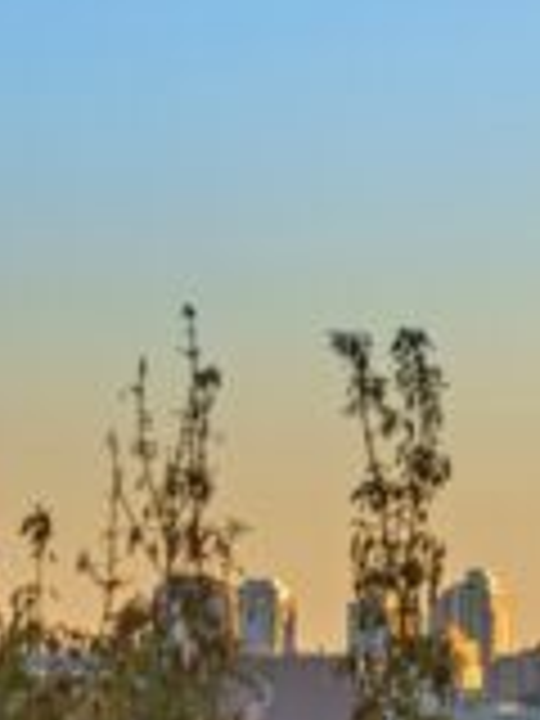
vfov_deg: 4.1
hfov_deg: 3.1
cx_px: 706
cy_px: 551
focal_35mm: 481
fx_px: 10005
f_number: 9
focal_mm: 200
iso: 320
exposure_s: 1/60
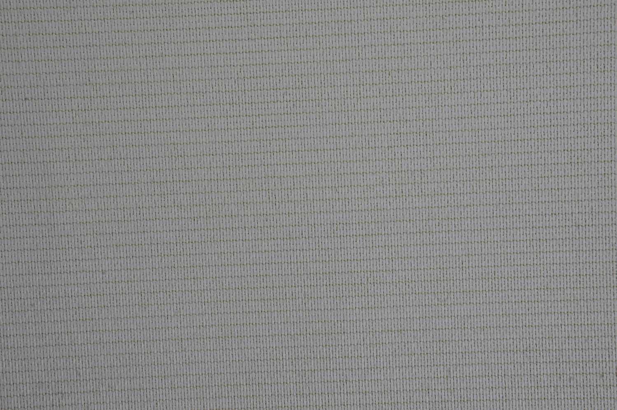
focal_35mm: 72
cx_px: 308
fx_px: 1233
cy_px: 205
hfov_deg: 28.1
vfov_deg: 18.9
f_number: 22
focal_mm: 48
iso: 200
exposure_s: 1/30
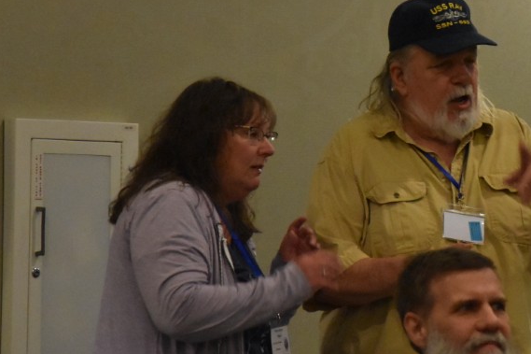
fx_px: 4704
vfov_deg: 4.3
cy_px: 116
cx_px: 443
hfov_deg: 6.5
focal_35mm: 319
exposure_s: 1/125
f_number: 5.6
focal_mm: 105
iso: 5600
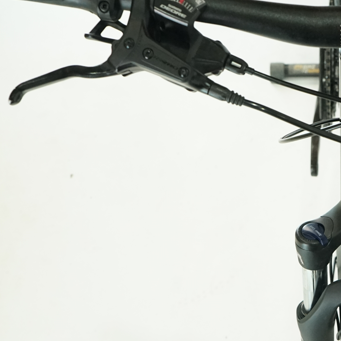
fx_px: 880
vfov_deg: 21.9
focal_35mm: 79
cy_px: 211
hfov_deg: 20.9
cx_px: 368
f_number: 7.1
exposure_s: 1/200
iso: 3200
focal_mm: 36
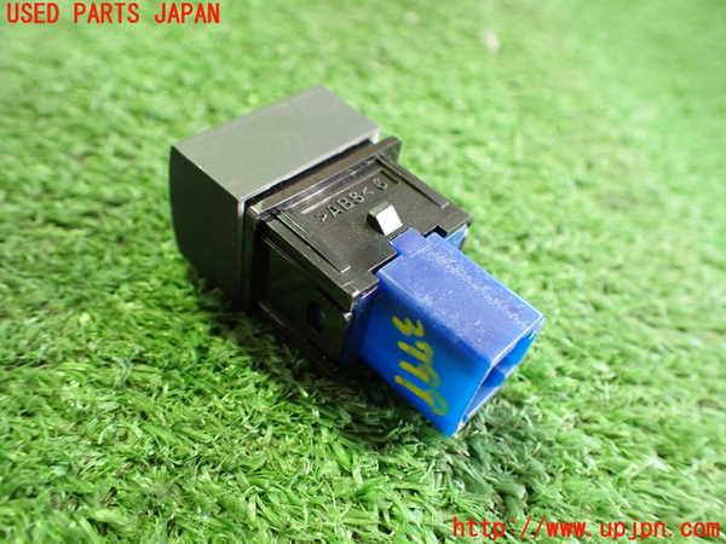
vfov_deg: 46.8
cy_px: 272
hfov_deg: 60.0
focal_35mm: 30
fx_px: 629
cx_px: 363
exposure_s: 1/30
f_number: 2.3
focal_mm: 5.4
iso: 1000
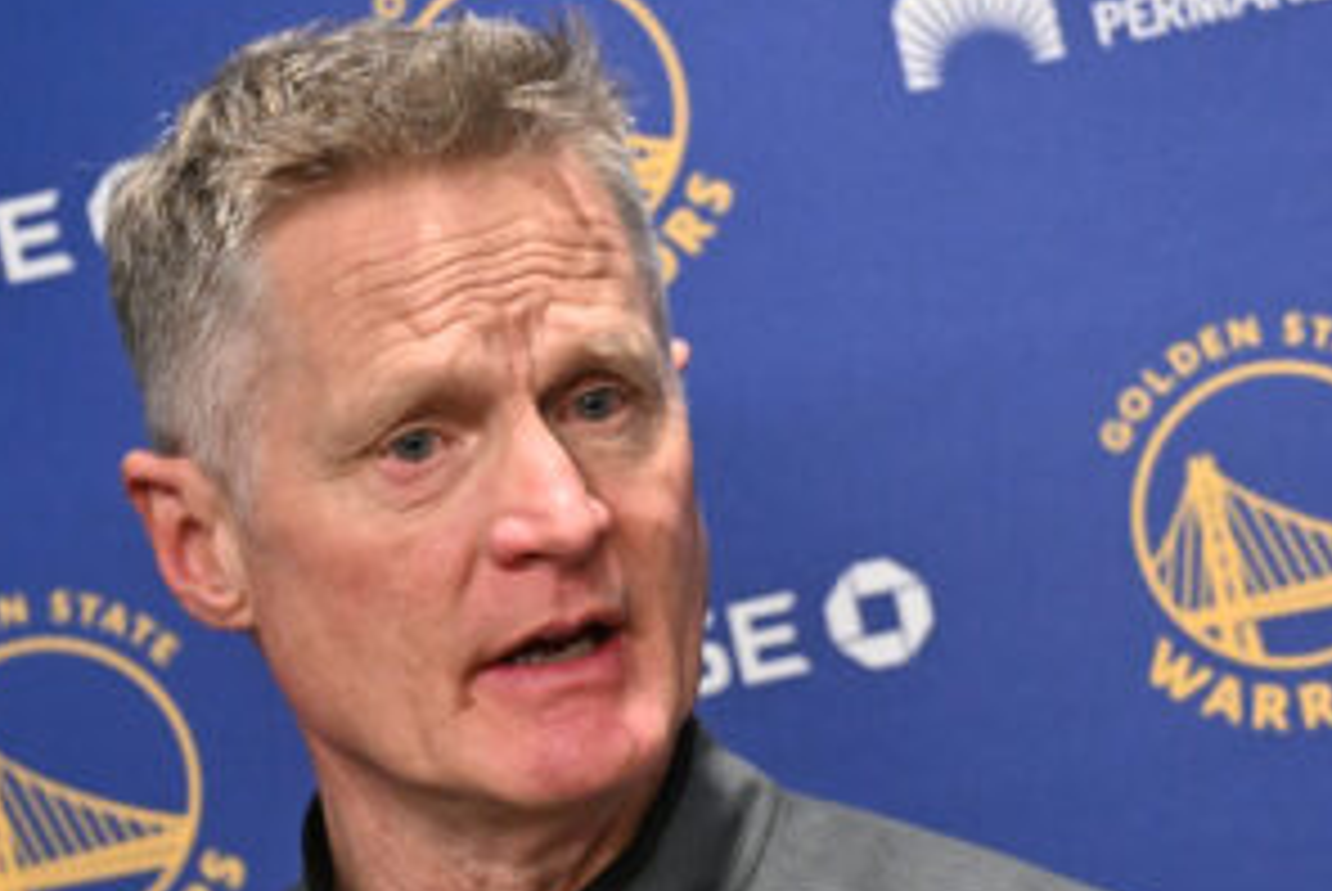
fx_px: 15740
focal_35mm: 425
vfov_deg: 3.2
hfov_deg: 4.8
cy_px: 567
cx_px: 738
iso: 3200
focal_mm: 200
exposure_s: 1/400
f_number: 2.8
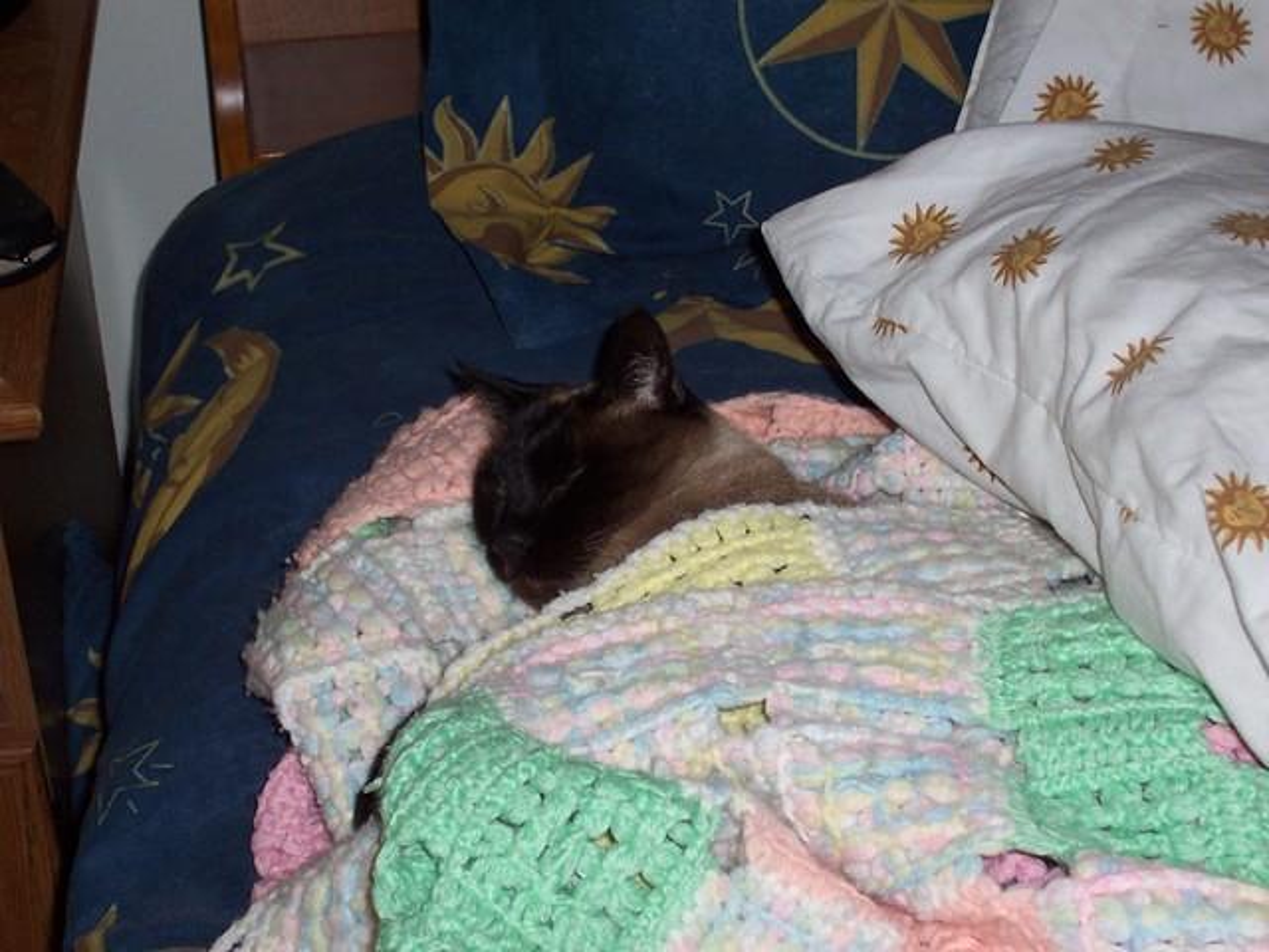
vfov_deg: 20.7
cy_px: 476
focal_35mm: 71
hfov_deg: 27.4
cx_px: 634
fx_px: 2603
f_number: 4
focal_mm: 10.8
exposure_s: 1/90
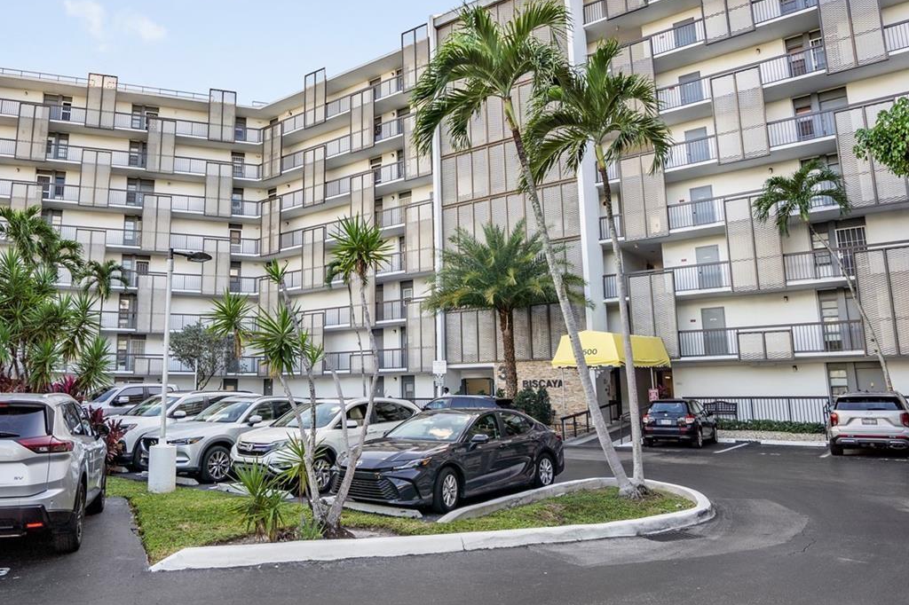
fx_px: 631
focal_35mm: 25
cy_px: 277
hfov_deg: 70.6
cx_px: 355
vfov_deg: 51.2
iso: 100
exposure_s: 1/60
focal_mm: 16
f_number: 9
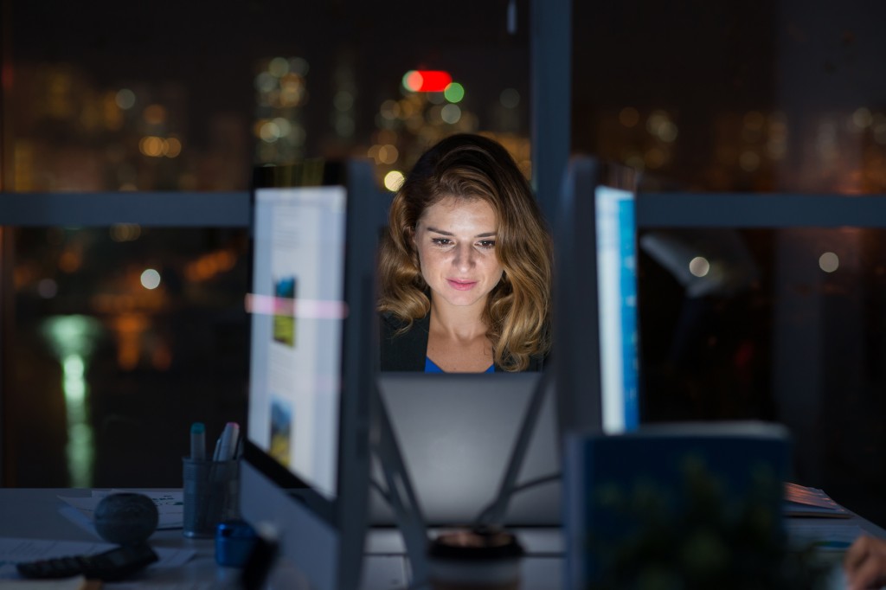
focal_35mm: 85
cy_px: 295
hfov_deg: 23.9
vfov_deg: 16.1
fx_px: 2091
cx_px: 443
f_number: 3.2
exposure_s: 1/8
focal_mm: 85
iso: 1000
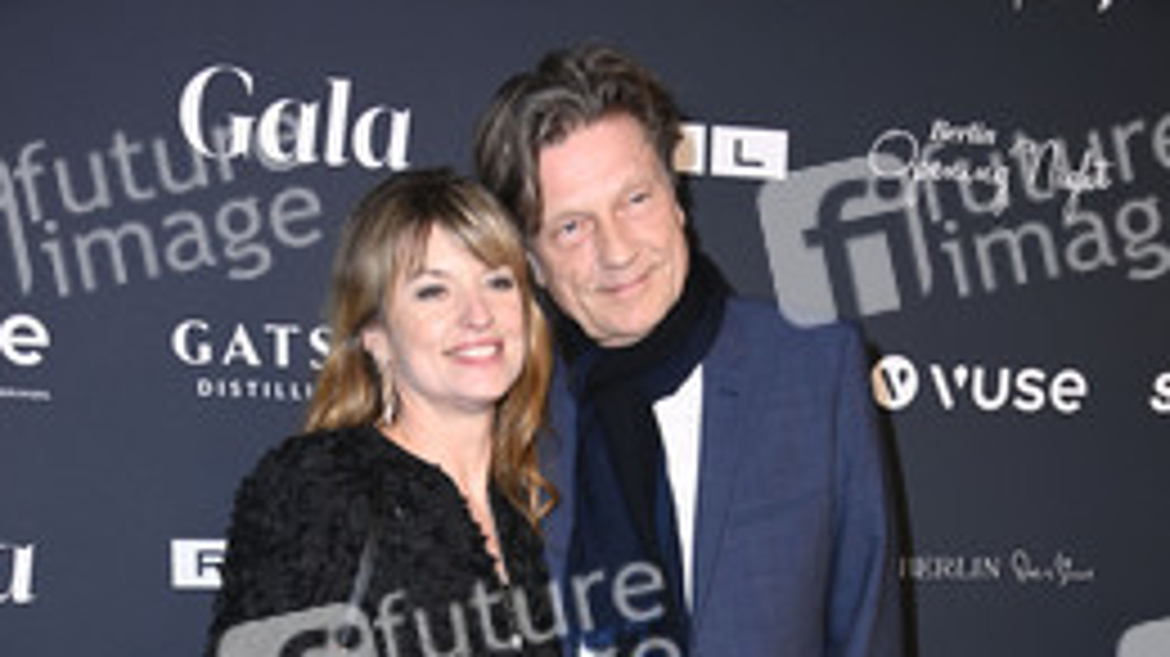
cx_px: 580
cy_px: 896
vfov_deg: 18.9
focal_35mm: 58
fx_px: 1799
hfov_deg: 36.0
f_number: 5.6
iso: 640
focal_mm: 36
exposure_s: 1/250
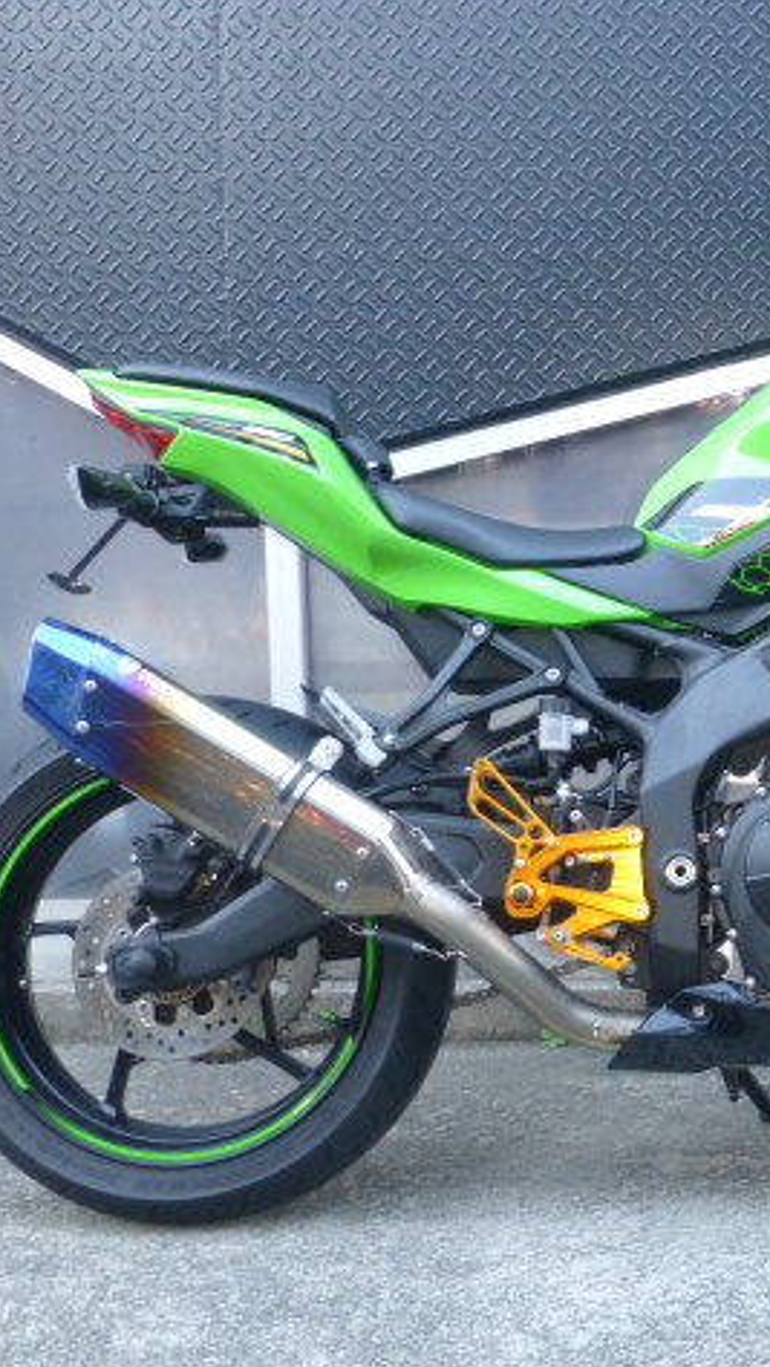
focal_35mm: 50
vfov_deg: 41.3
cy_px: 686
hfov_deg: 23.0
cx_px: 776
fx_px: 1813
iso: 320
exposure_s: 1/60
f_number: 3.7
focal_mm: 6.1
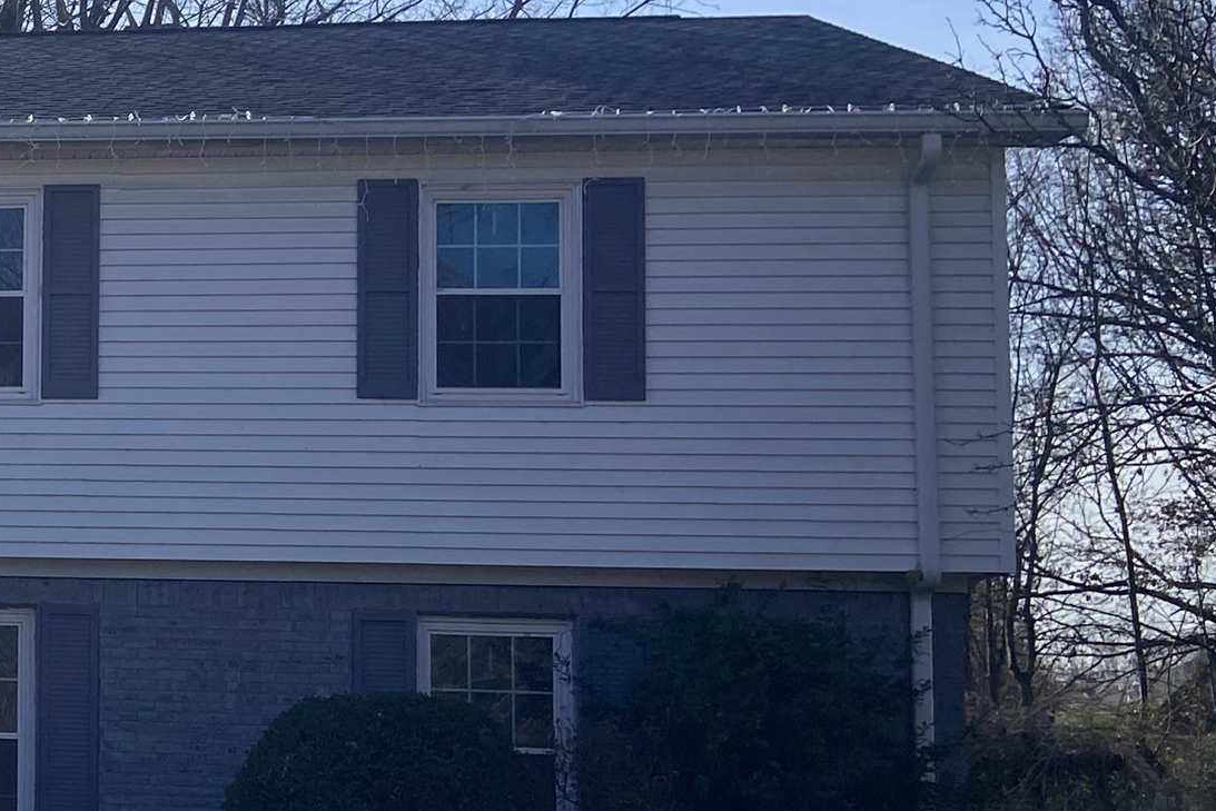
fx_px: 2567
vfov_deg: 17.9
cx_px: -453
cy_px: 524
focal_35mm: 76
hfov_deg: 23.0
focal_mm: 4.25
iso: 32
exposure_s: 1/4808
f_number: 1.8
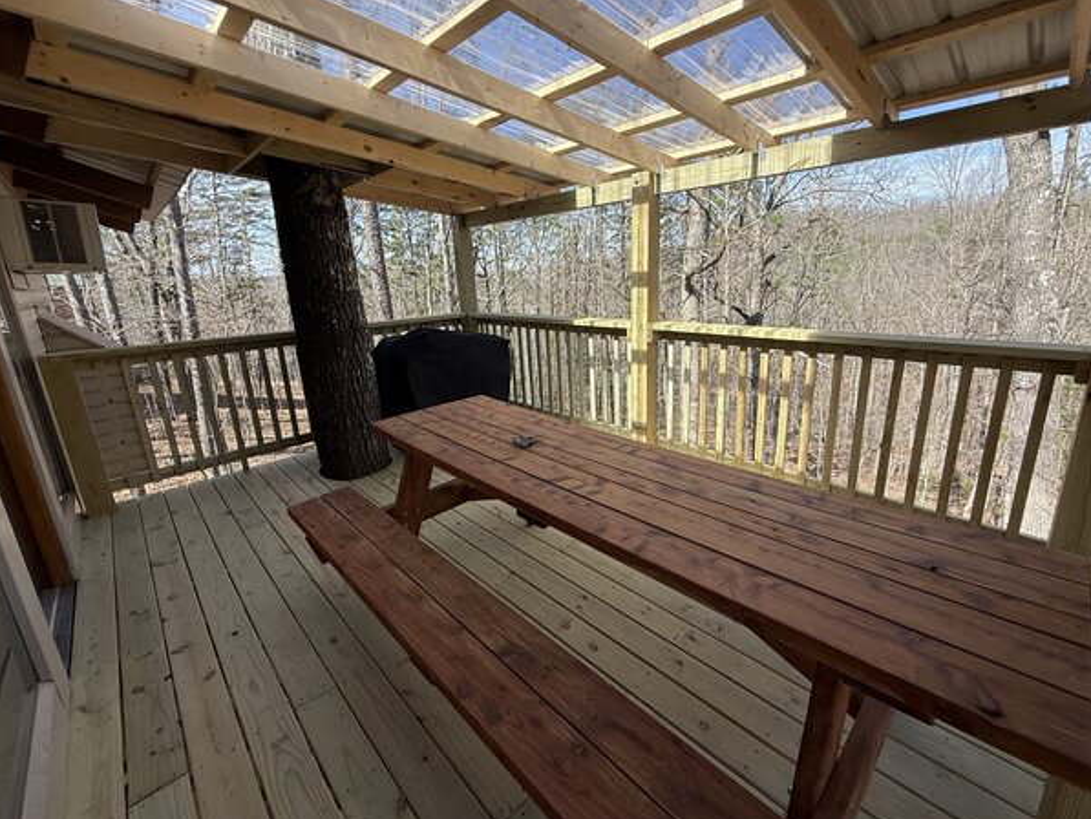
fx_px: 473
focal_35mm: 15
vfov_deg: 81.7
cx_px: 568
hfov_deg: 98.1
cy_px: 391
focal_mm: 2.22
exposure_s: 1/596
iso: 50
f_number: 2.2
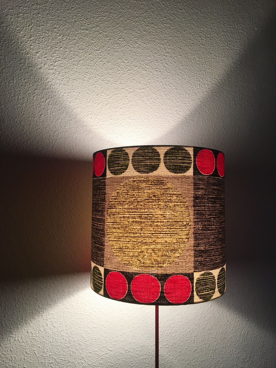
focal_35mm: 29
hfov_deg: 48.2
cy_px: 184
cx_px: 138
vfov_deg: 61.7
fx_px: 308
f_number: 2.2
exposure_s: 1/33
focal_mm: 4.15
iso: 32
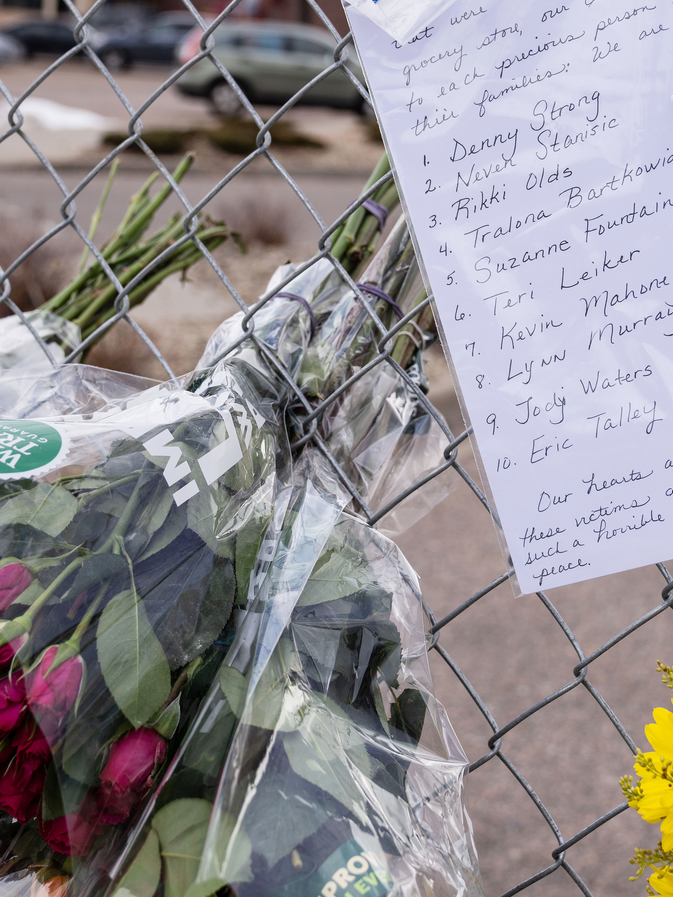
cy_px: 341
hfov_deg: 22.6
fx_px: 1685
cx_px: 396
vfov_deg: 29.7
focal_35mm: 65
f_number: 4.5
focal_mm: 30
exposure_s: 1/800
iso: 200
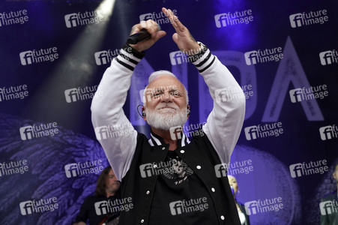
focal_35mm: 63
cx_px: 169
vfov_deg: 21.5
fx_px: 591
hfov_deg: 31.9
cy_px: 112
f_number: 5.6
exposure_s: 1/160
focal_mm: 63
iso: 1000
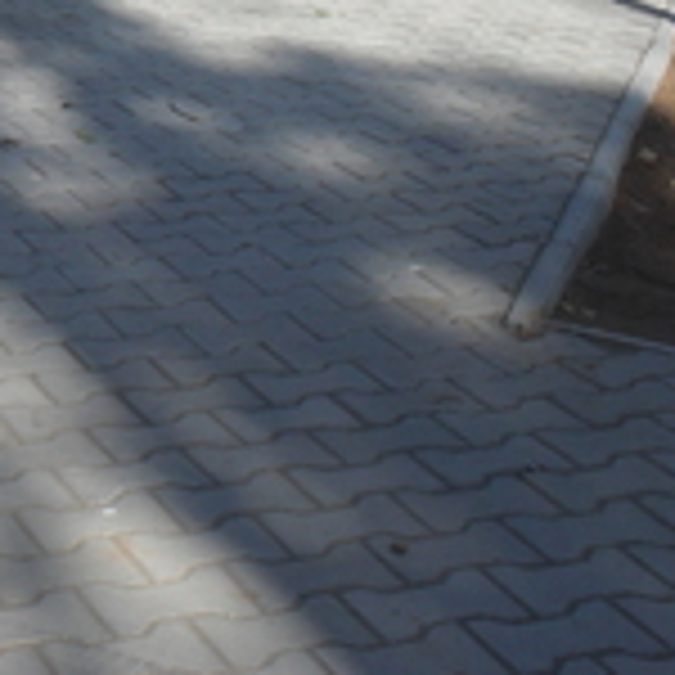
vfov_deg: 18.0
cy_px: -68
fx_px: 2052
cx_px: -243
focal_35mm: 93
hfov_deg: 17.4
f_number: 8.4
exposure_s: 1/180
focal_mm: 6.3
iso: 100
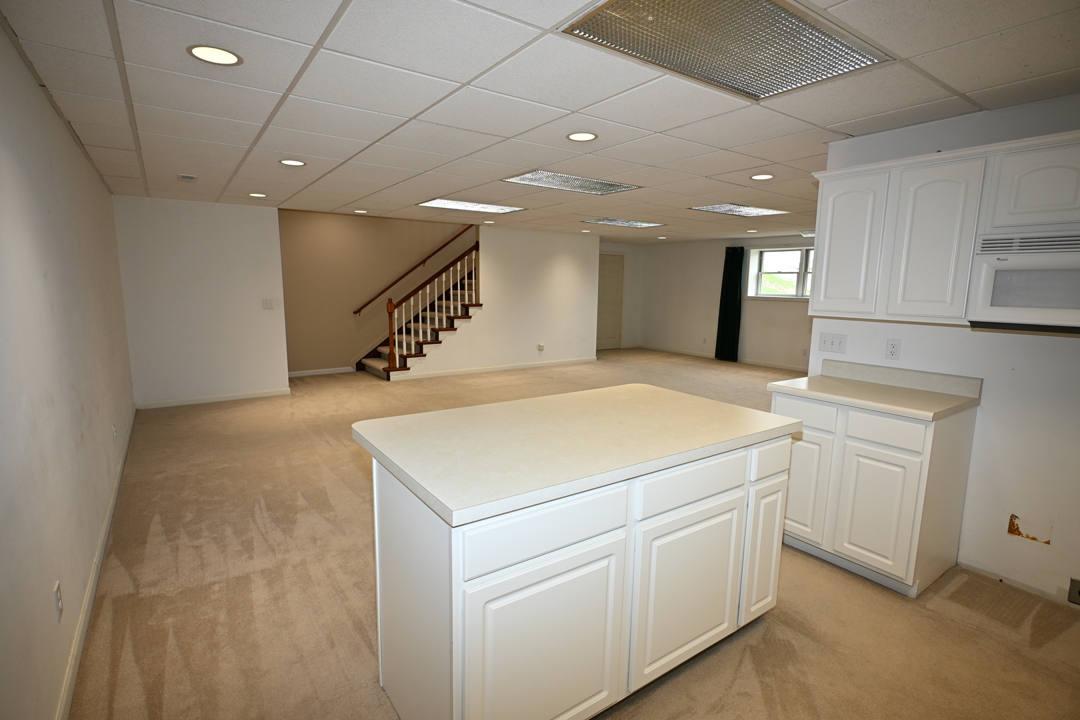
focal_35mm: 18
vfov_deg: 67.4
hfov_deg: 90.0
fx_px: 540
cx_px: 540
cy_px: 360
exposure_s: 1/80
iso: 200
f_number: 4.5
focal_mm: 12
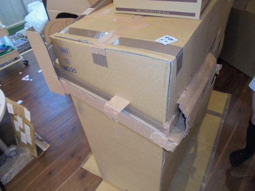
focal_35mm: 26
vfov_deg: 53.1
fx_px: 192
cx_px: 128
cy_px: 96
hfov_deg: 67.3
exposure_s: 1/30
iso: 200
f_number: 3.5
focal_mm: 4.6
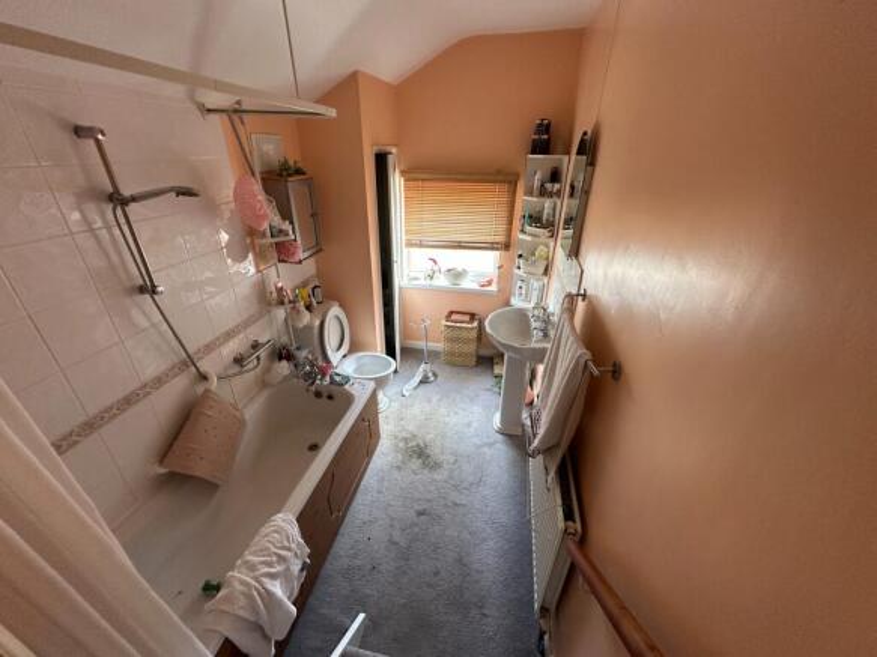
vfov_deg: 85.7
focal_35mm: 14
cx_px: 438
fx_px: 355
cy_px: 328
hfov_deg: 102.1
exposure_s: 1/99
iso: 200
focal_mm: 2.22
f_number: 2.2
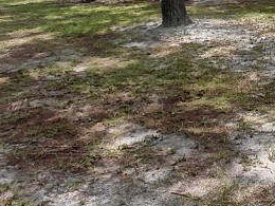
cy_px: -17
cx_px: 285
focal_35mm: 63
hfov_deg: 28.5
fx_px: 500
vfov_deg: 22.1
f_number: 2.2
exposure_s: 1/1329
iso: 40
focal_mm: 1.64
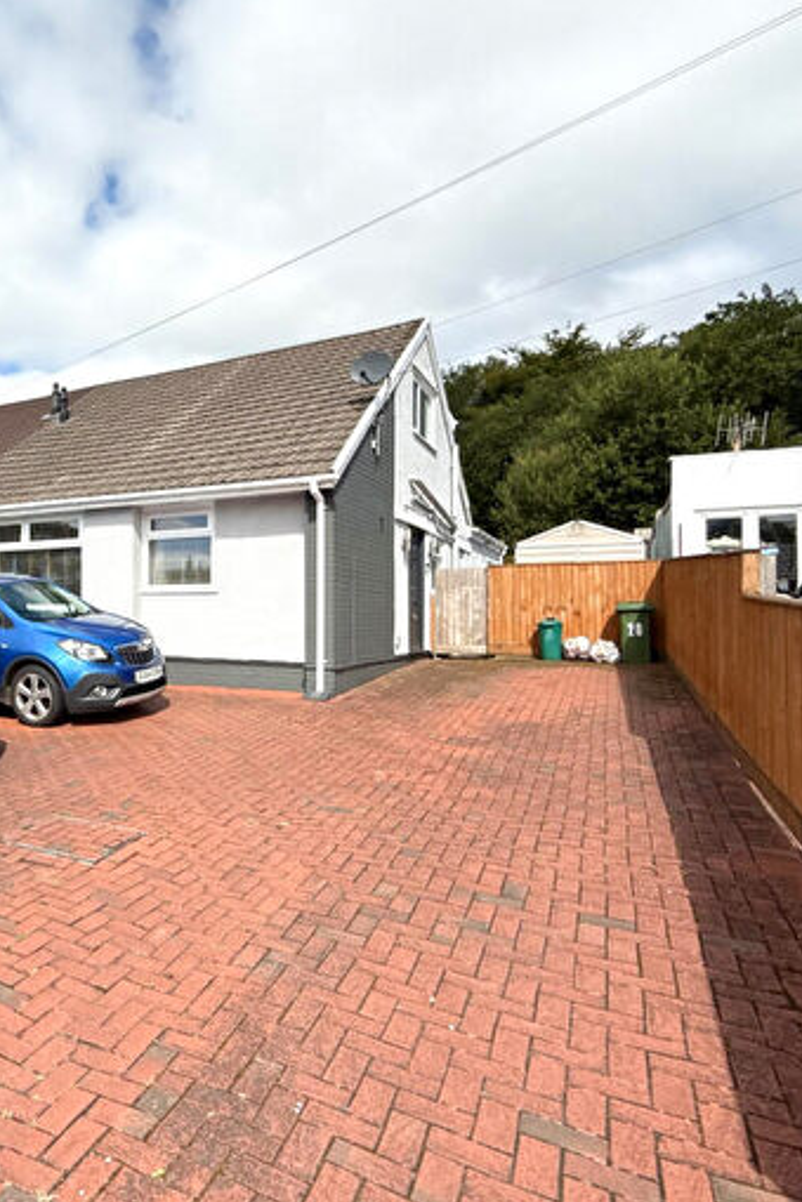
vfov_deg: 84.0
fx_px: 668
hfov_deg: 54.3
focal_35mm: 20
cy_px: 595
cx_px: 85
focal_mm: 2.22
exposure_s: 1/2165
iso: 50
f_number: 2.2
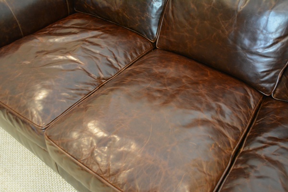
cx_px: 144
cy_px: 96
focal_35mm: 33
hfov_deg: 57.2
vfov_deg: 40.0
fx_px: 264
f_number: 3.8
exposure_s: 1/30
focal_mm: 22
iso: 2000
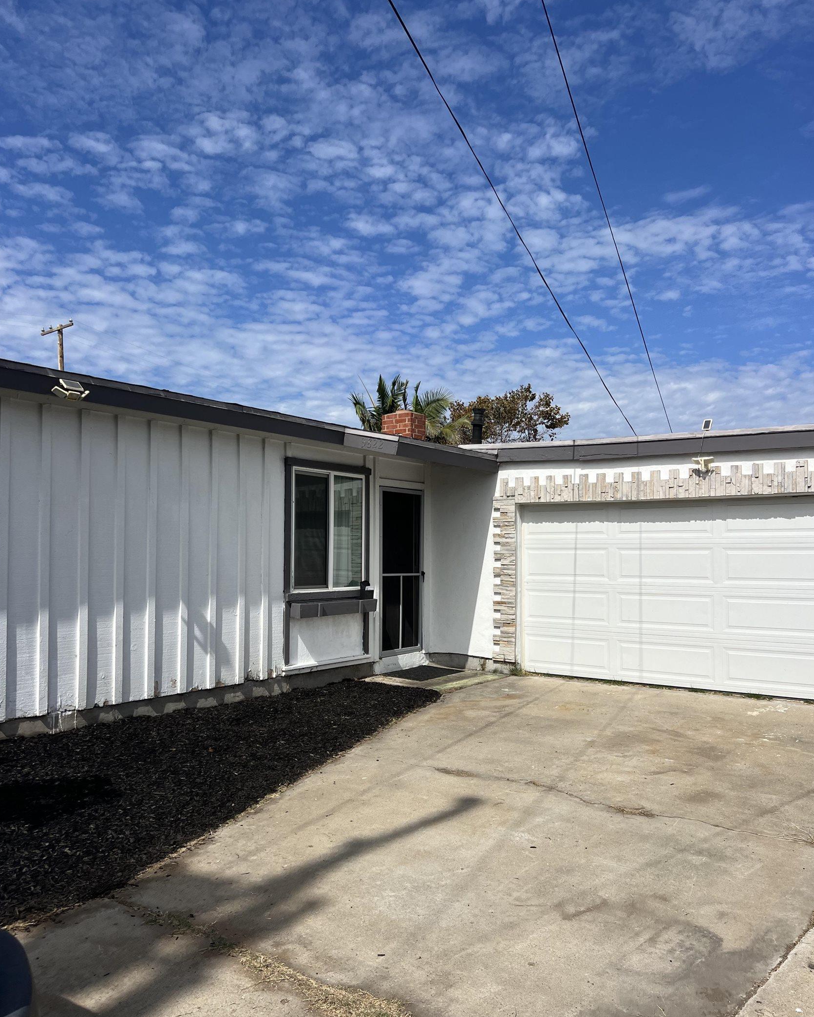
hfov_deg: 51.5
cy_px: 528
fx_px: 843
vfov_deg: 62.2
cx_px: 414
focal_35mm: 28
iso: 50
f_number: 1.5
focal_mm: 5.7
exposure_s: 1/9434
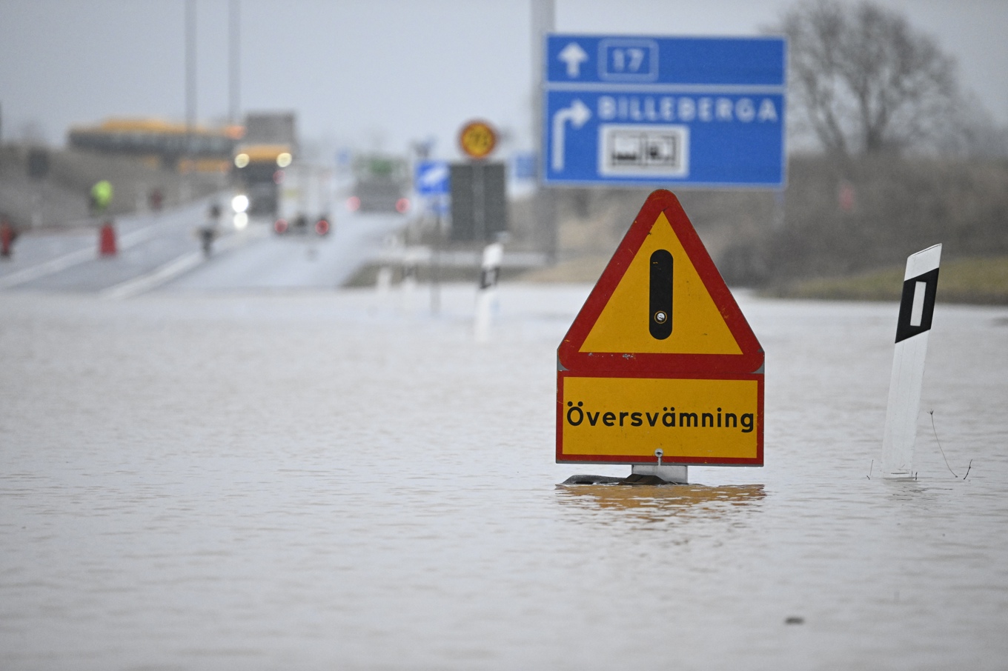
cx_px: 504
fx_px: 11197
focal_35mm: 400
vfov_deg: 3.4
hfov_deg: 5.2
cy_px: 336
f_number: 5.6
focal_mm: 400
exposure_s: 1/640
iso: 6400
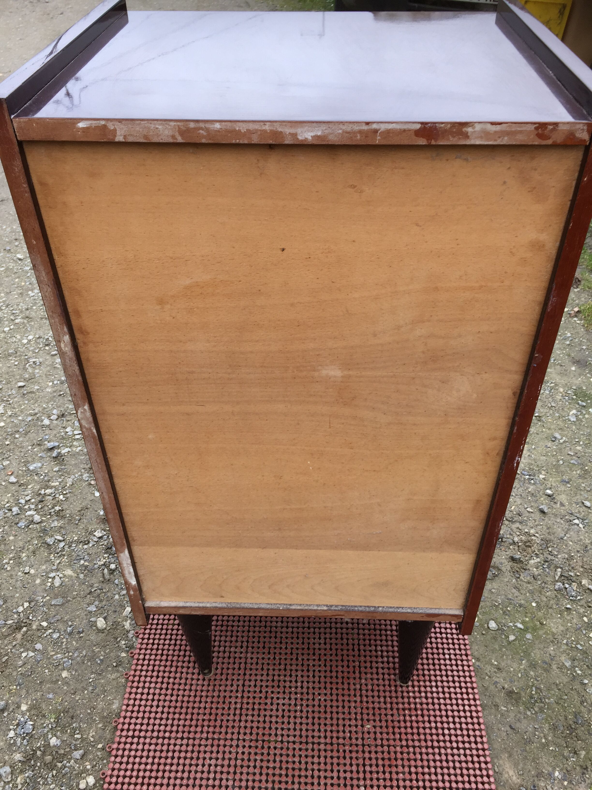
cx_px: 296
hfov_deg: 48.2
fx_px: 661
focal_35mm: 29
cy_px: 395
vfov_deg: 61.7
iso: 32
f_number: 2.2
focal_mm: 4.15
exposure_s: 1/138
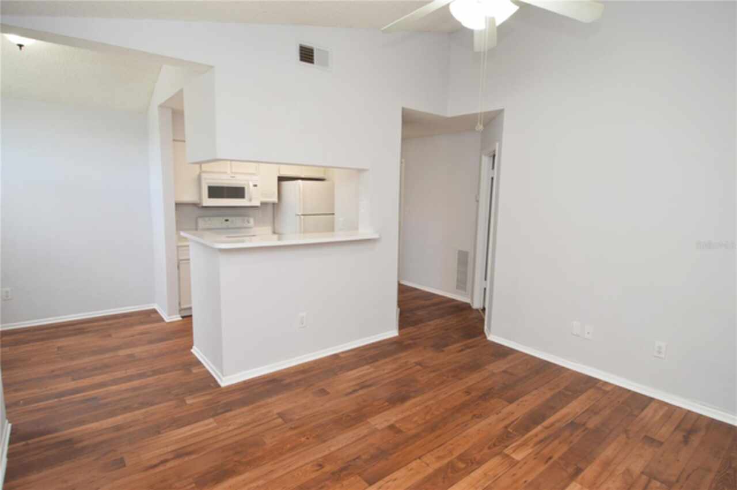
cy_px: 245
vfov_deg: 67.2
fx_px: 368
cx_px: 368
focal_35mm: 18
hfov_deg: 90.1
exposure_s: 1/60
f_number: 4
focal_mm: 12
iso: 400
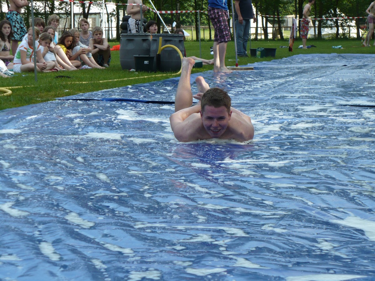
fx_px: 1278
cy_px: 140
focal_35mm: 118
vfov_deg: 12.6
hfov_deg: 16.7
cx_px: 188
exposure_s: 1/400
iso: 100
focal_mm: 19.4
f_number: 3.7
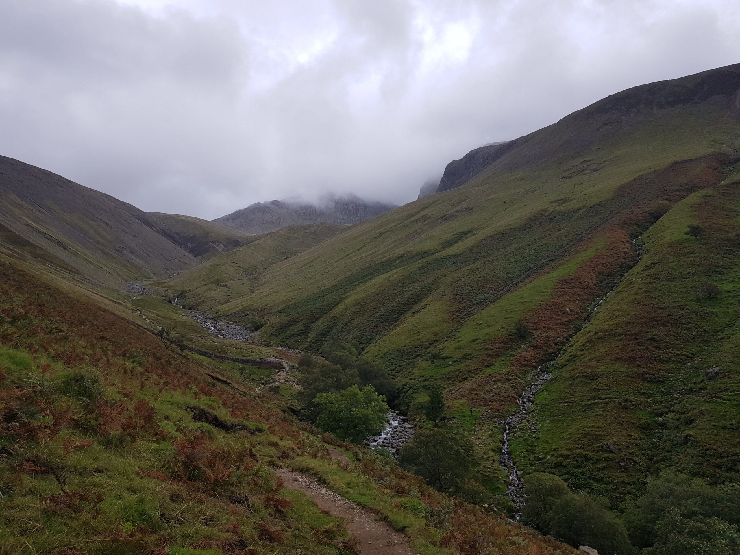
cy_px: 278
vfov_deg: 53.1
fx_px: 556
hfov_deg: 67.3
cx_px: 370
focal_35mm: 26
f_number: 1.7
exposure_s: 1/1512
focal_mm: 4.2
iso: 40
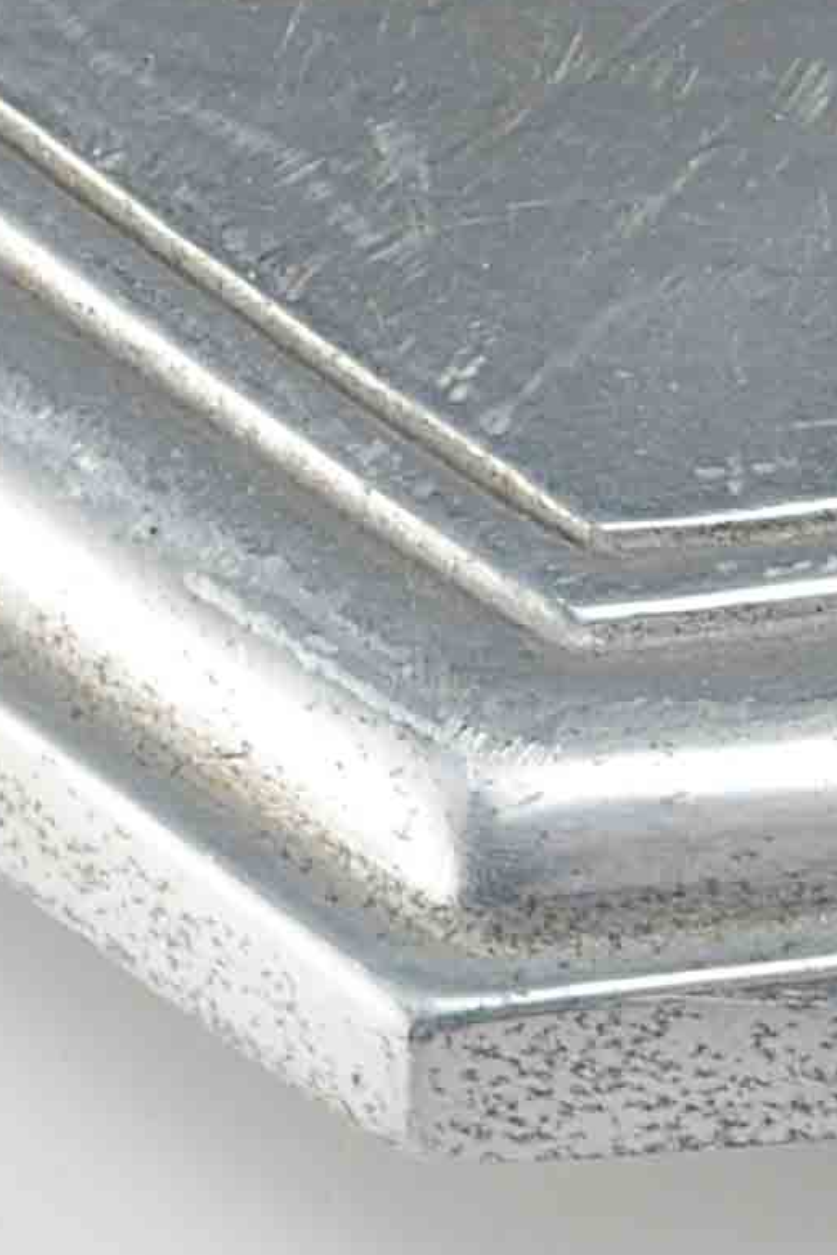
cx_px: 158
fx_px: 16495
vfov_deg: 4.3
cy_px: -766
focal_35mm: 473
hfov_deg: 2.9
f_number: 11
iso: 100
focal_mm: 50
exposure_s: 1/80
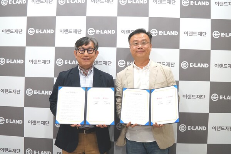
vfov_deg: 36.9
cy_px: 77
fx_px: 231
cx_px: 116
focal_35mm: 36
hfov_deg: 53.1
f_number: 4
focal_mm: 24
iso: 1600
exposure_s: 1/160
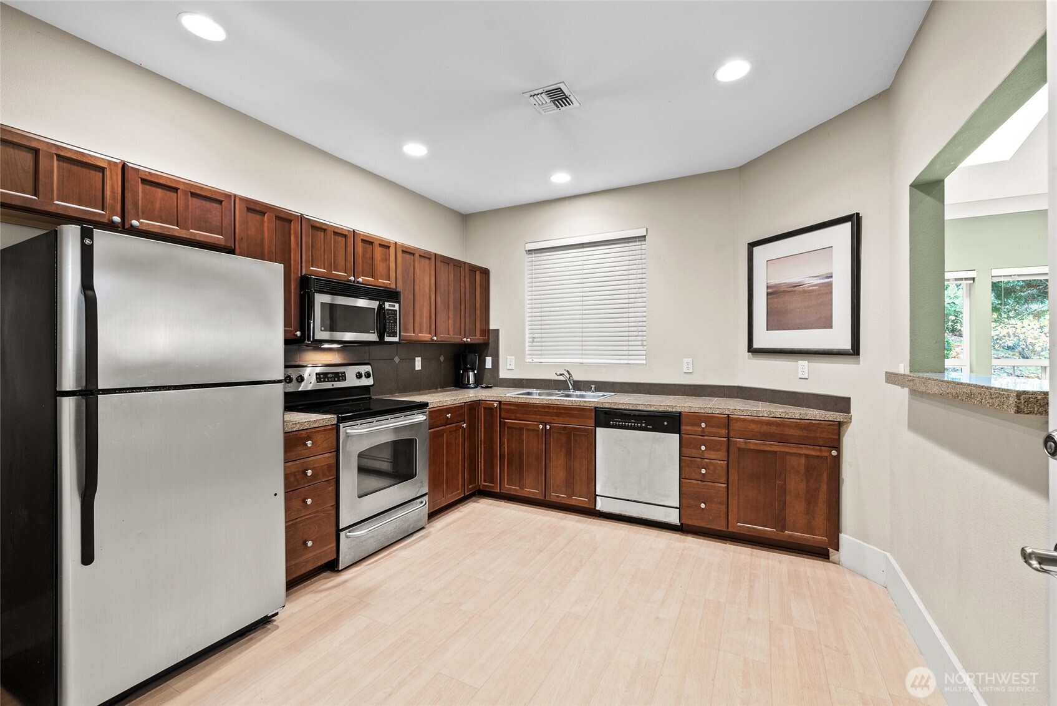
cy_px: 353
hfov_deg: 100.4
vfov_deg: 77.4
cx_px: 528
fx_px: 441
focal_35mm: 15
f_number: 8
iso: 250
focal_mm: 15
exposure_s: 2
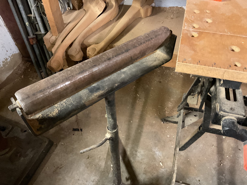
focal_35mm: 29
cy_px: 92
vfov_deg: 48.2
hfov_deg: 61.7
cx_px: 124
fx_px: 207
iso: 500
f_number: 1.8
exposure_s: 1/30
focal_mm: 3
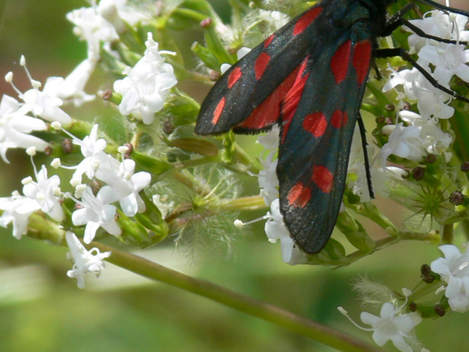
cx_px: 344
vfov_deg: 4.1
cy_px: 58
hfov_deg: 5.4
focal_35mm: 364
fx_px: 4932
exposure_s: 1/200
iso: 80
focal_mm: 37.7
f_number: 5.6
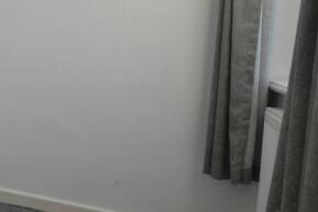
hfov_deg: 46.6
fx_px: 300
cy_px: 93
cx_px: -1
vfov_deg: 38.9
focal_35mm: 34
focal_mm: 10
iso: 400
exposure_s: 1/100
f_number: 5
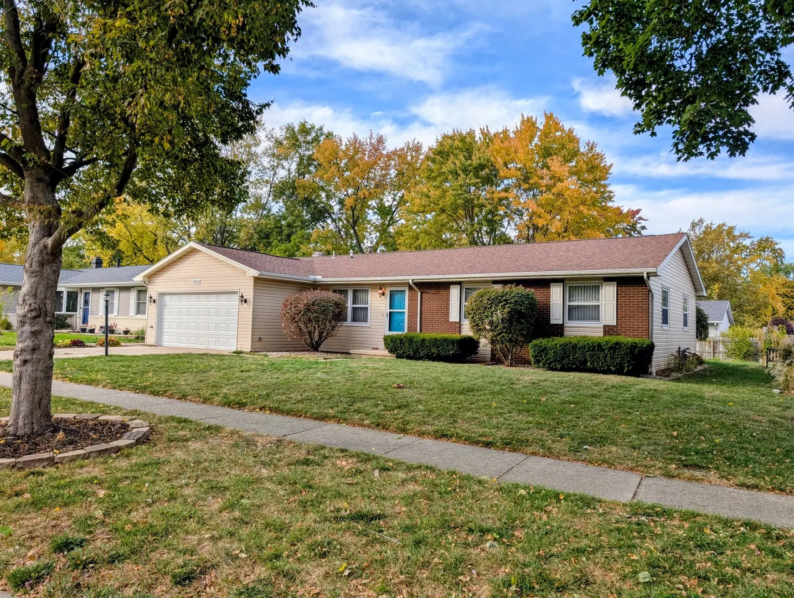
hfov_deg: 71.5
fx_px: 551
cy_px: 299
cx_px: 397
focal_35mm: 24
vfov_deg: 56.9
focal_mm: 6.9
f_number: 1.68
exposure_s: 1/567
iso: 21
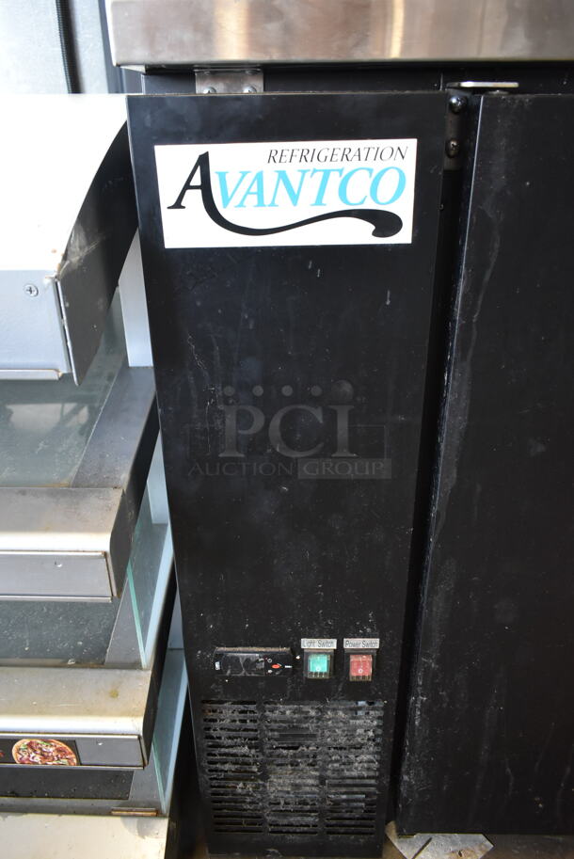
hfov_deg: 48.0
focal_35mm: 27
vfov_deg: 67.3
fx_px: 645
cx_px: 287
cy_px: 430
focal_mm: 18
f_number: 3.5
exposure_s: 1/30
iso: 1250
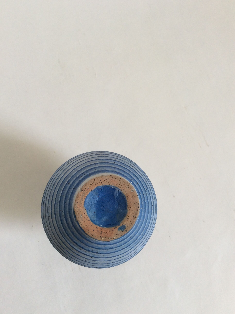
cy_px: 157
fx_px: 290
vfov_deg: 56.9
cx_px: 118
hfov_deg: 44.1
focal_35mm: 32
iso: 32
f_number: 2.4
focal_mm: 3.3
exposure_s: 1/50
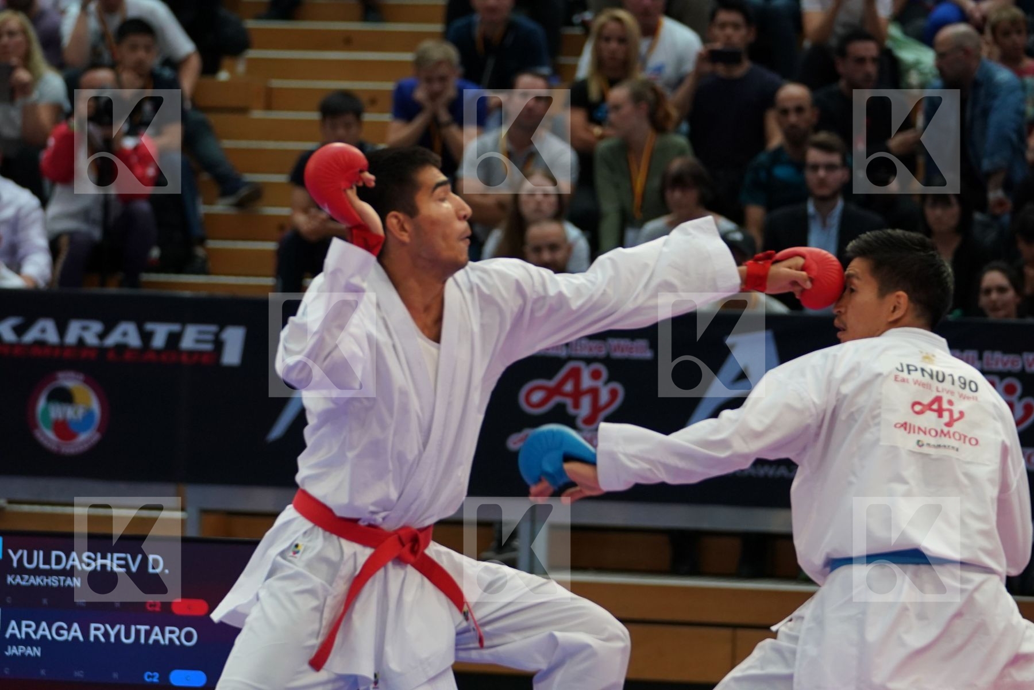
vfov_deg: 7.4
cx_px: 517
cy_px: 345
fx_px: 5342
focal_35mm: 186
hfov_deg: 11.1
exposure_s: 1/1000
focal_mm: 124
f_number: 2.8
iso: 1600
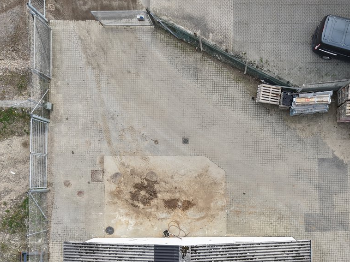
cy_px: 184
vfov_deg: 37.1
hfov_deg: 48.3
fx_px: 384
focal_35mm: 38
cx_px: 230
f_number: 1.8
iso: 100
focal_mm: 8.67
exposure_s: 1/500
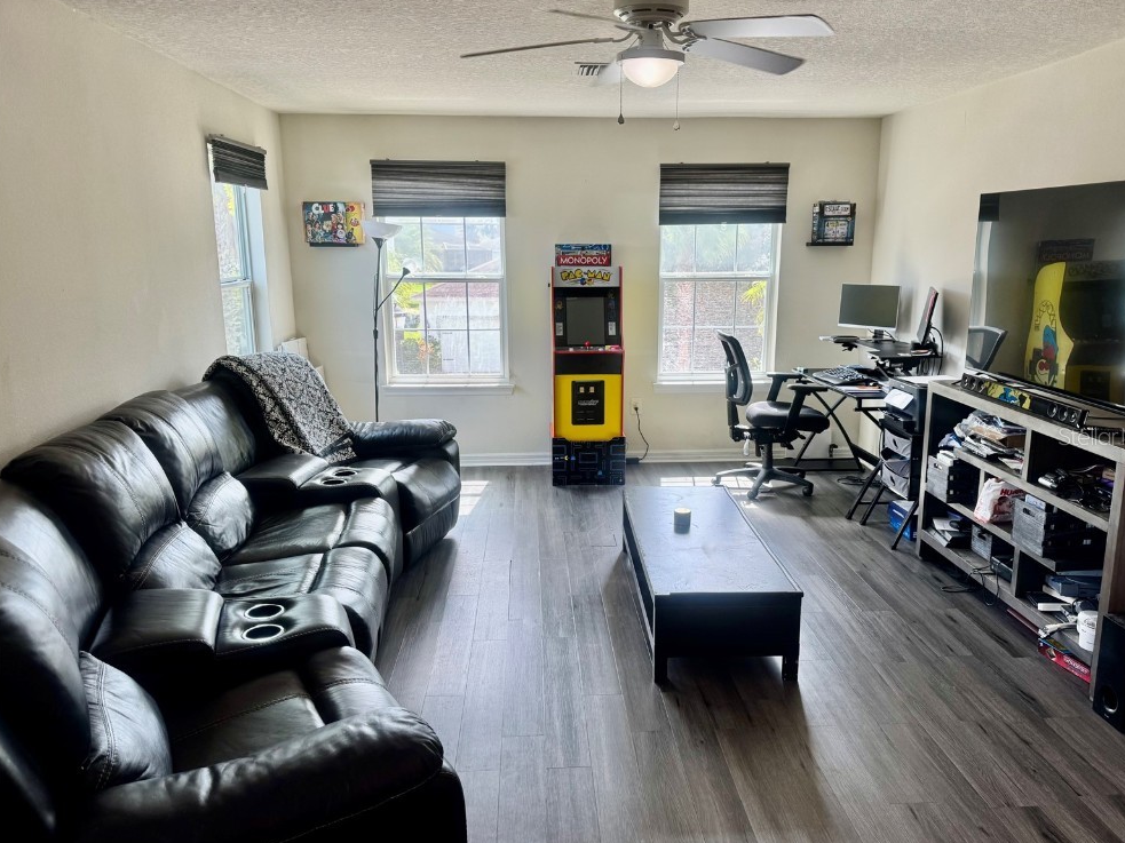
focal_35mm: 25
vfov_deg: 54.9
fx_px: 812
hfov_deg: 69.4
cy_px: 436
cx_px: 580
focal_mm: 6.76
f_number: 1.78
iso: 64
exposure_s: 1/120
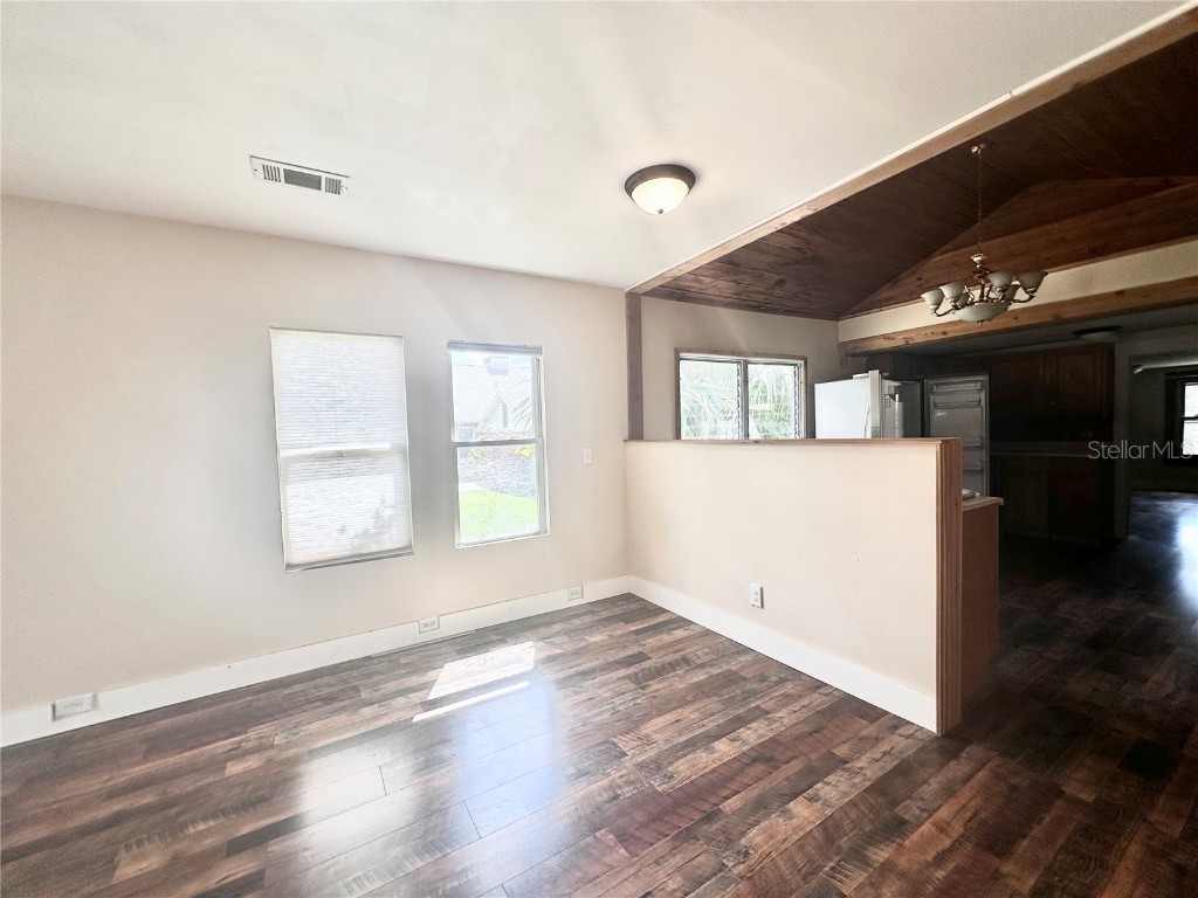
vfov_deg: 85.7
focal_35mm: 14
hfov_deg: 102.1
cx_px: 599
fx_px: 485
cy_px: 449
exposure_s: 1/175
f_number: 2.2
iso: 40
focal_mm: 2.22
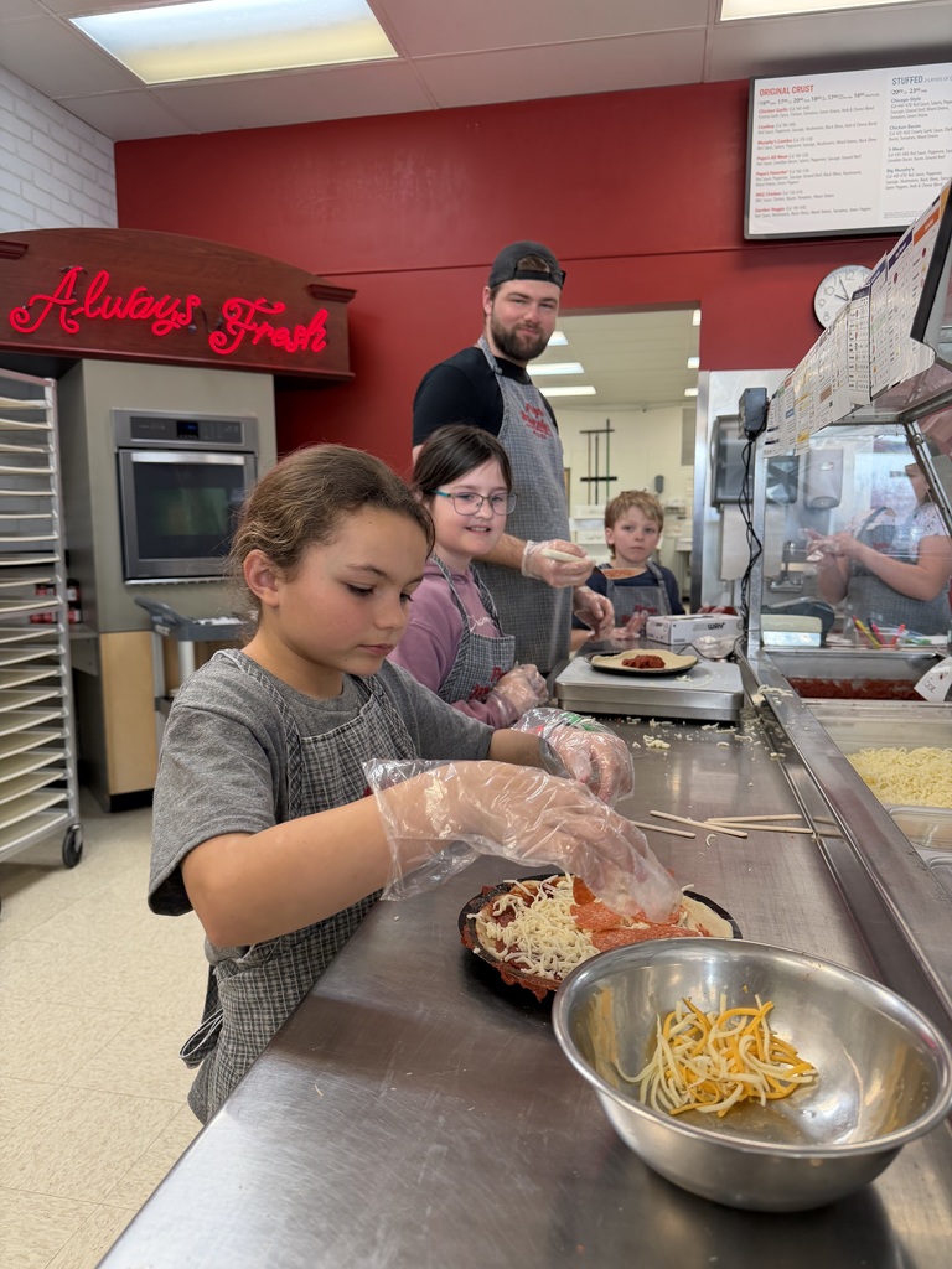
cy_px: 634
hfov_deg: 56.8
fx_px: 880
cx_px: 476
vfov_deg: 71.6
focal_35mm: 24
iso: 125
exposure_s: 1/60
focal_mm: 6.76
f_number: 1.78
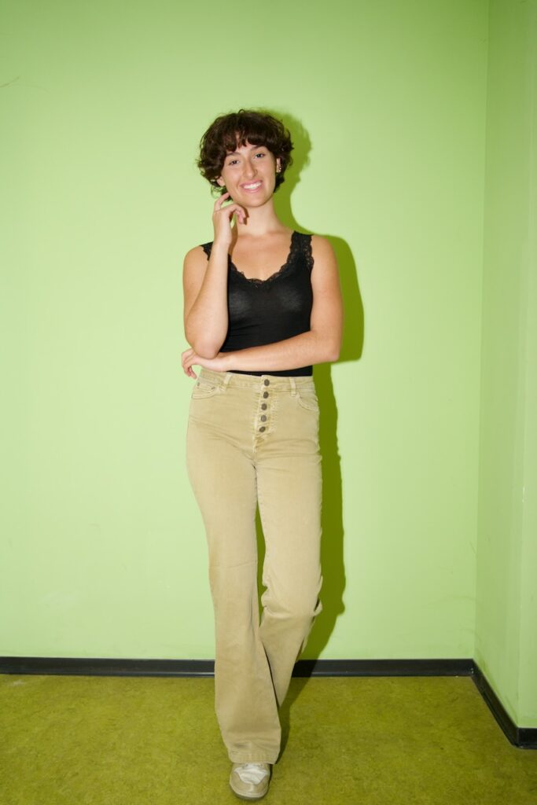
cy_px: 402
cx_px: 268
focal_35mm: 35
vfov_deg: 54.4
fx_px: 783
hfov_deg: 37.9
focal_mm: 35
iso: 640
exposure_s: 1/125
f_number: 4
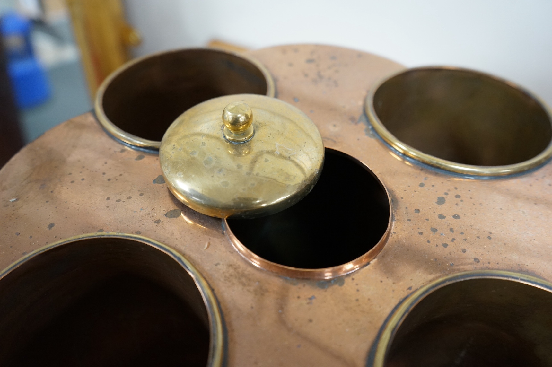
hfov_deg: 65.5
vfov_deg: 46.3
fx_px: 429
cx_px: 276
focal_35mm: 28
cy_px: 184
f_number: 4.5
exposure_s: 1/80
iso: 2500
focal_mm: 28
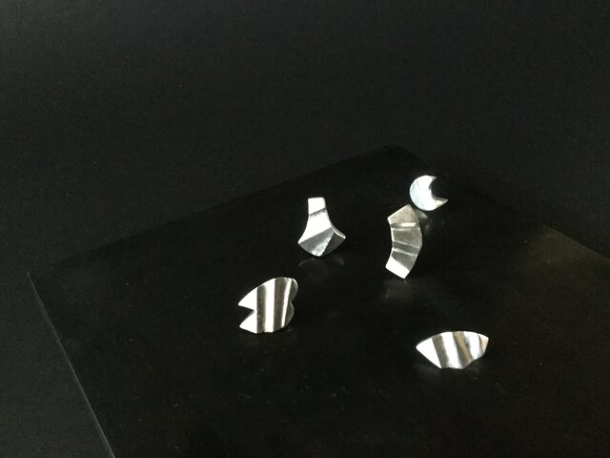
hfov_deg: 58.4
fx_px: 546
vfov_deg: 45.4
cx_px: 305
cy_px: 229
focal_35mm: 31
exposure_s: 1/15
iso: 800
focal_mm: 3.3
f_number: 2.4
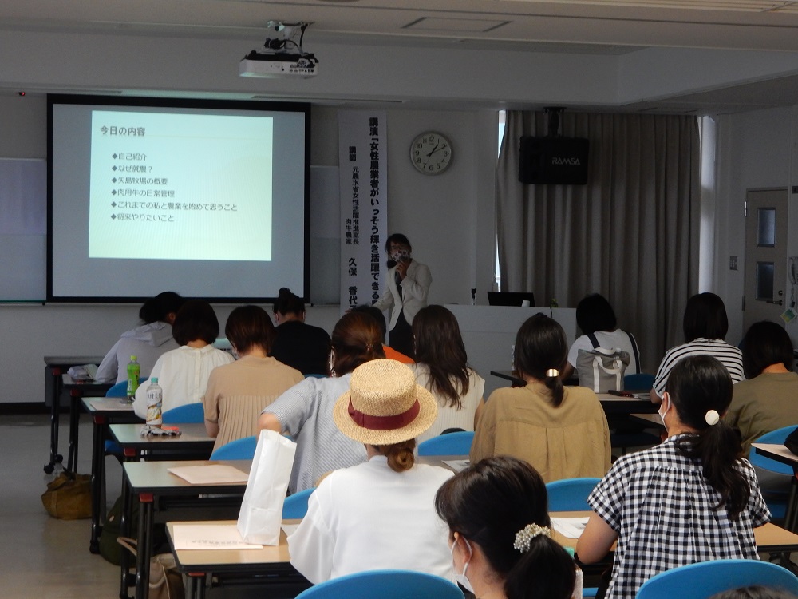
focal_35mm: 71
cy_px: 300
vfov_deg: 20.7
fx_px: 1637
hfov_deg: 27.4
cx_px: 399
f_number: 4.8
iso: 360
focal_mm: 12.6
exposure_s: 1/30
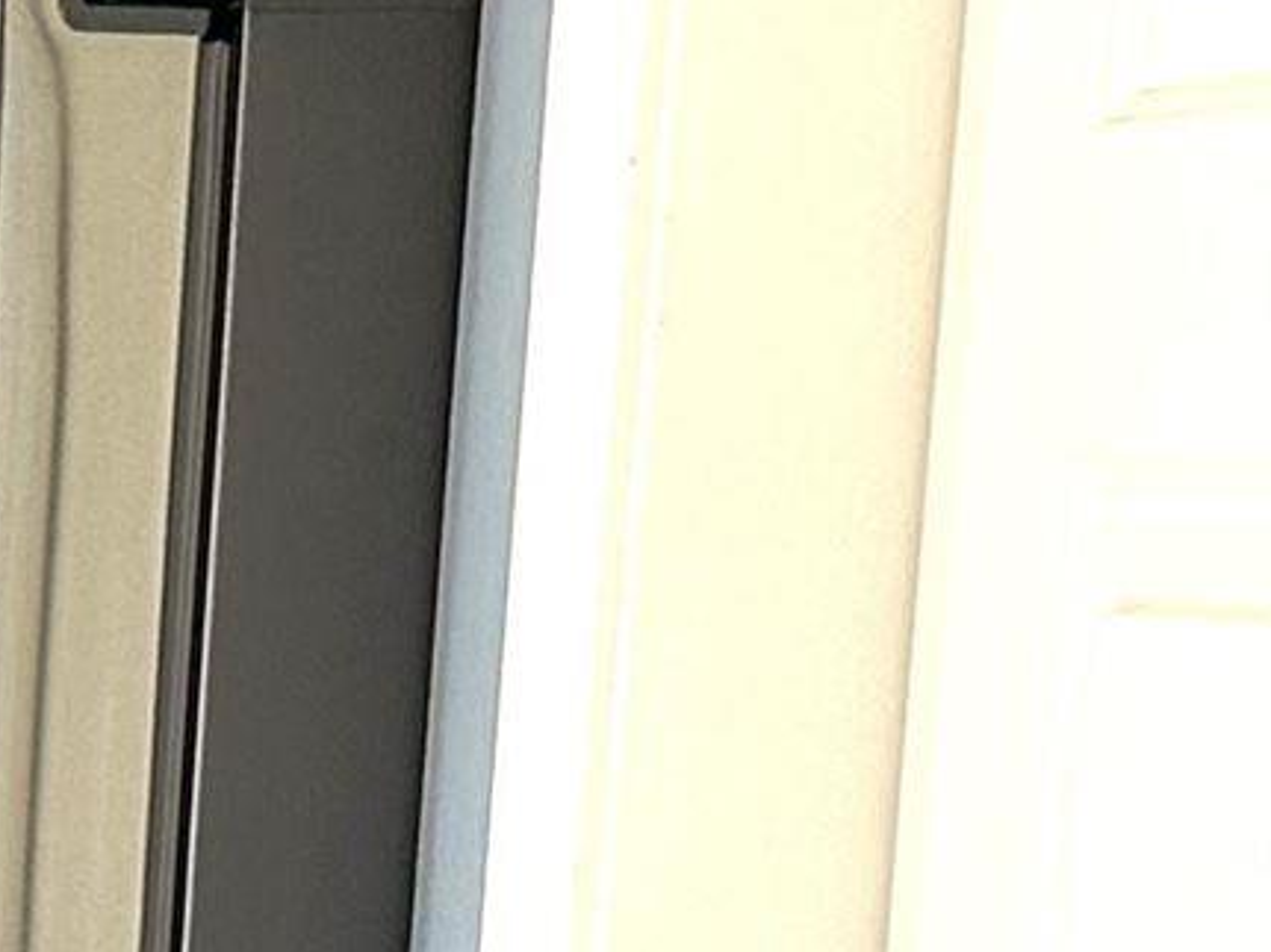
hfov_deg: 8.7
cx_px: -3017
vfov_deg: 8.6
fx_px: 6277
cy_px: 1147
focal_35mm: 171
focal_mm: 6.86
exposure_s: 1/121
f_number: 1.78
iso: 125
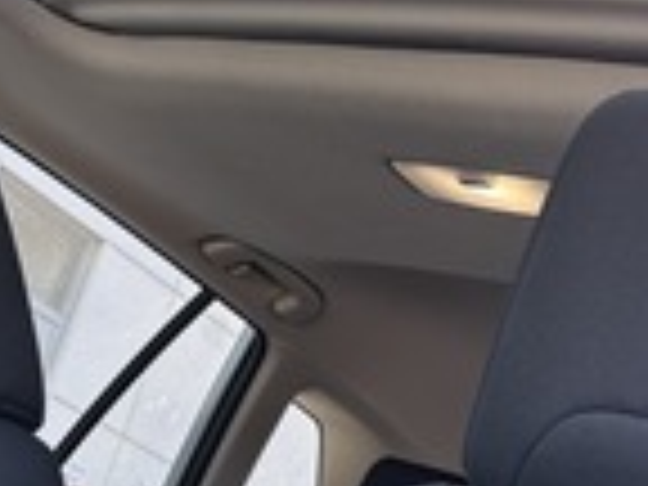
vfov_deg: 19.1
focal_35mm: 76
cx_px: 99
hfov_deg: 25.1
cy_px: 61
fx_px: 1423
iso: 32
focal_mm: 5.96
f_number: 1.6
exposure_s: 1/138
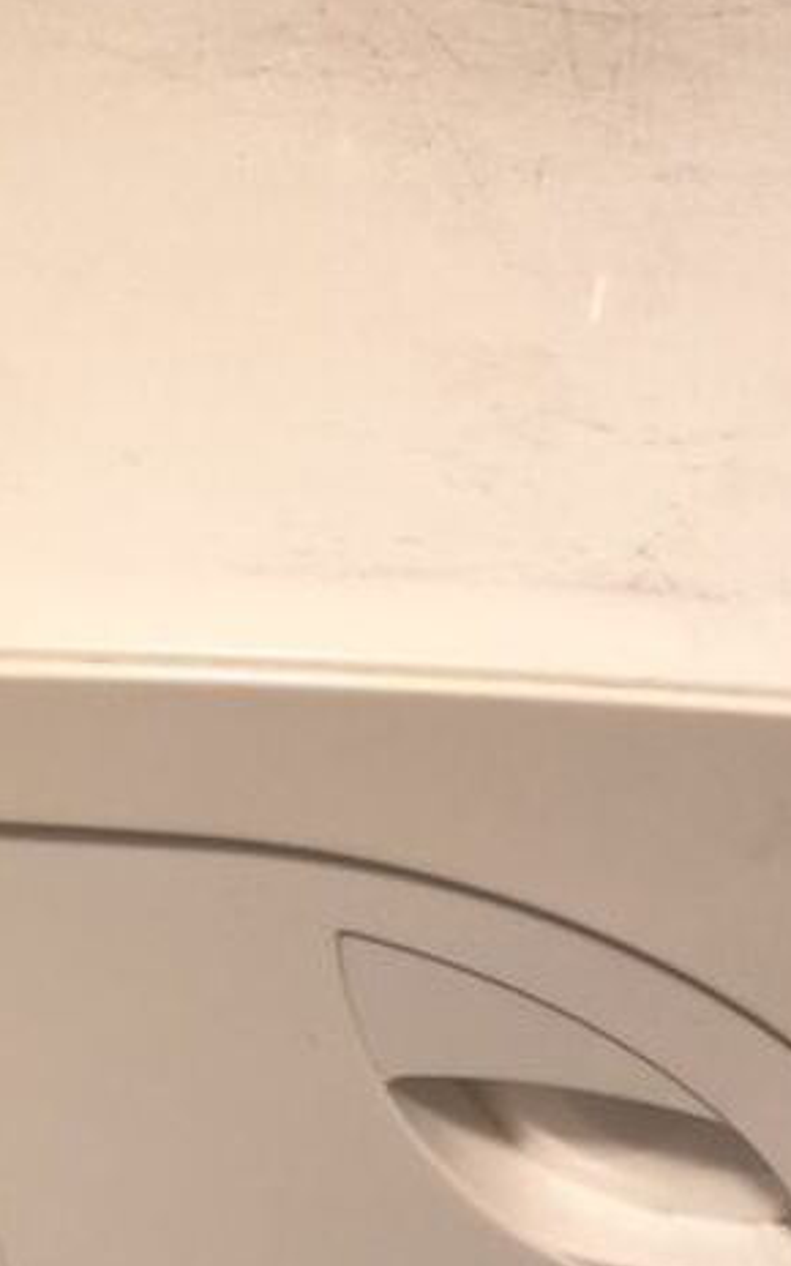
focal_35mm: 70
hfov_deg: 18.2
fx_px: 2414
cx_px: 747
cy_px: 1477
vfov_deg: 26.5
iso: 1000
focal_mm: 6.19
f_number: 1.65
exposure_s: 1/100
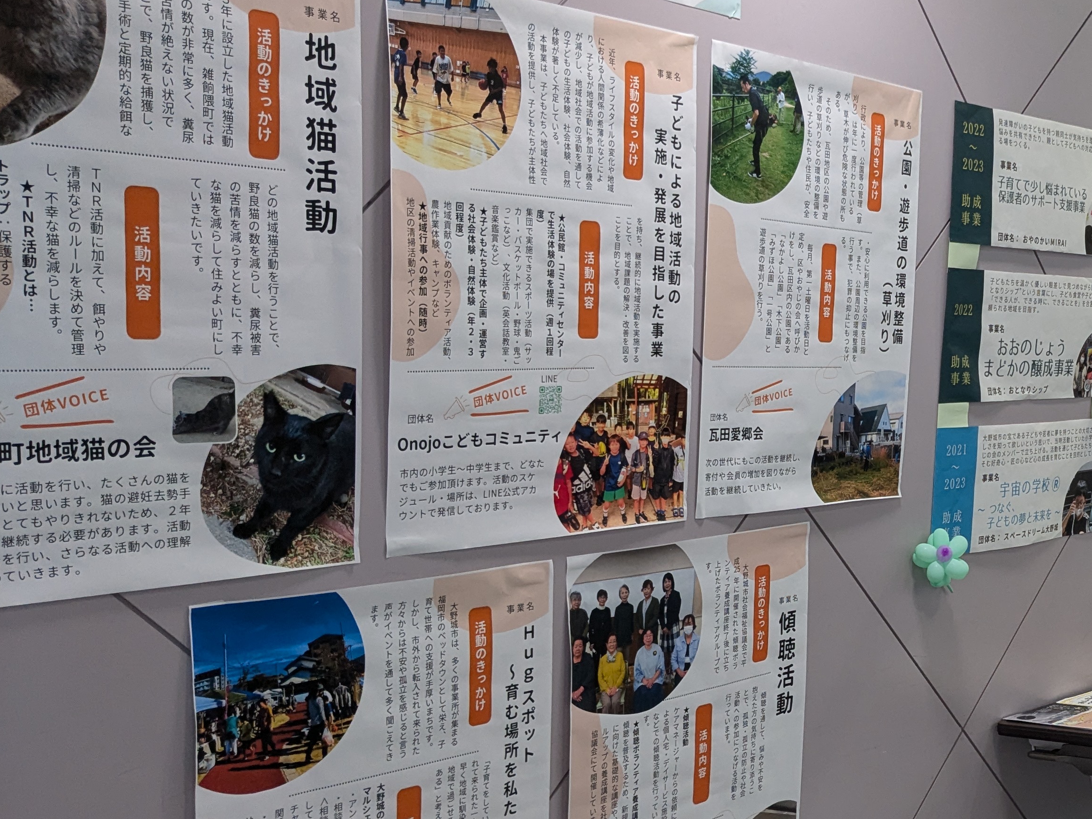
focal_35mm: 47
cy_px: 483
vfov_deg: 30.8
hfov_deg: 38.2
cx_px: 939
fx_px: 1483
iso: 142
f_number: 1.73
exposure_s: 1/120
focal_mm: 4.38
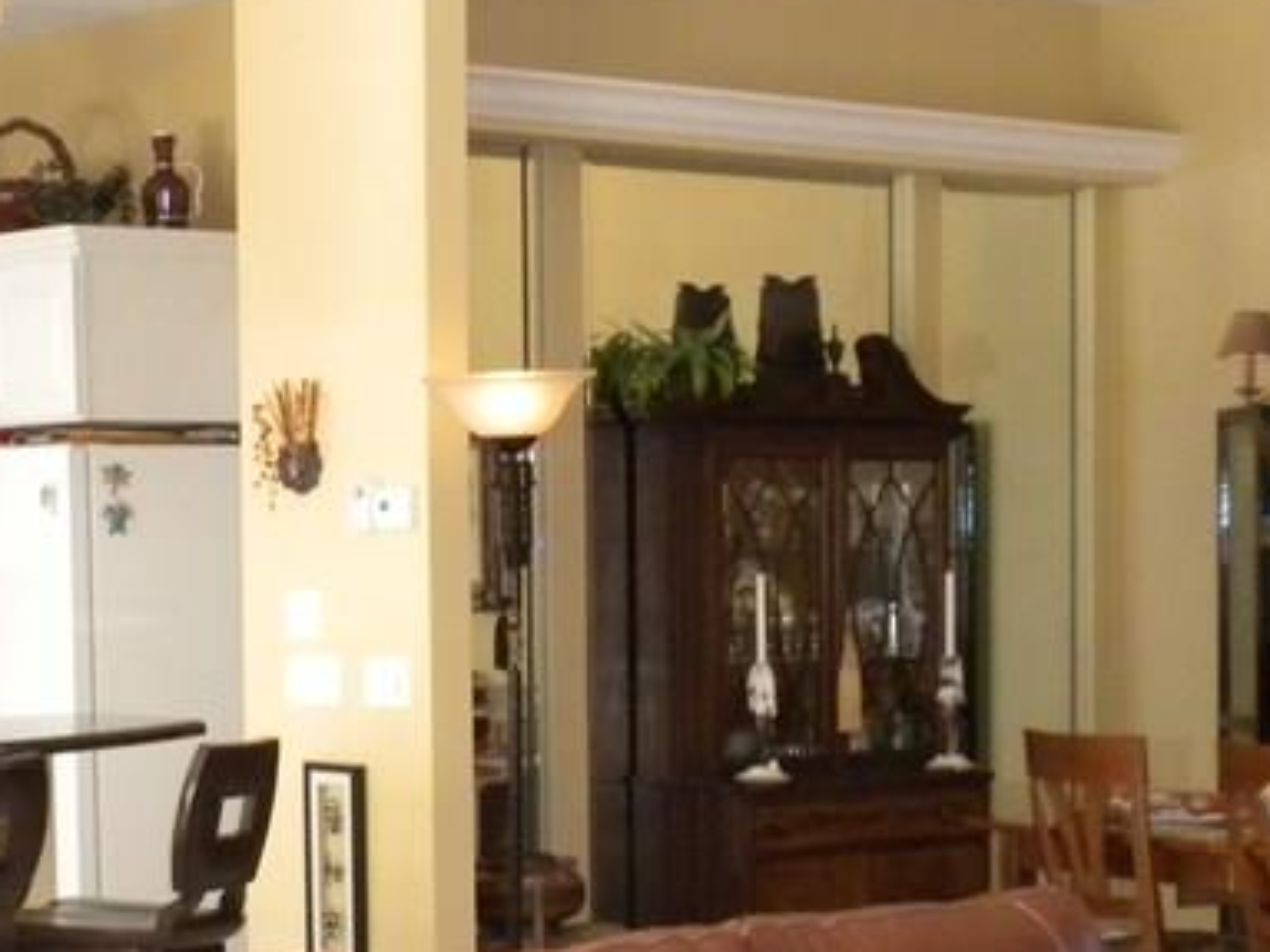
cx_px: 464
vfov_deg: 14.9
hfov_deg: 19.8
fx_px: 3631
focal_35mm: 99
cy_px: 697
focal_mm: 6.6
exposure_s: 1/33.4
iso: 400
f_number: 3.5
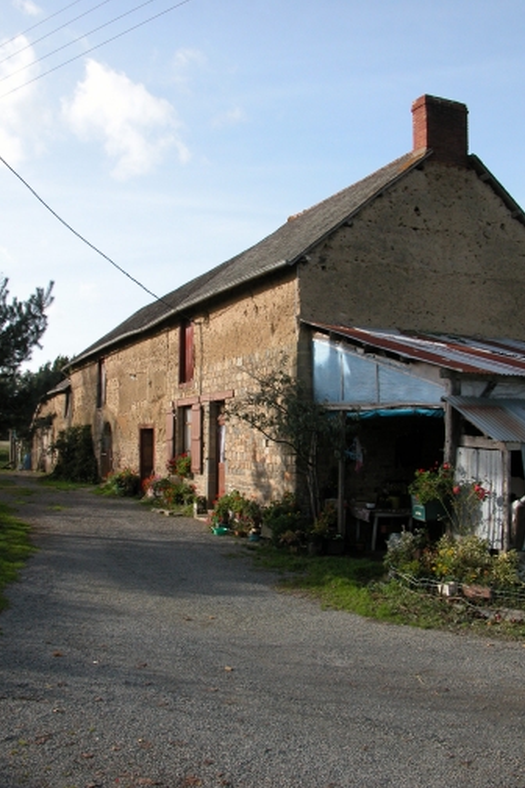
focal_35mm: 37
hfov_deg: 35.9
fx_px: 809
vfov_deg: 51.9
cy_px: 394
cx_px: 269
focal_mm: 8.9
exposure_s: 1/260
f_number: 5.6
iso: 100
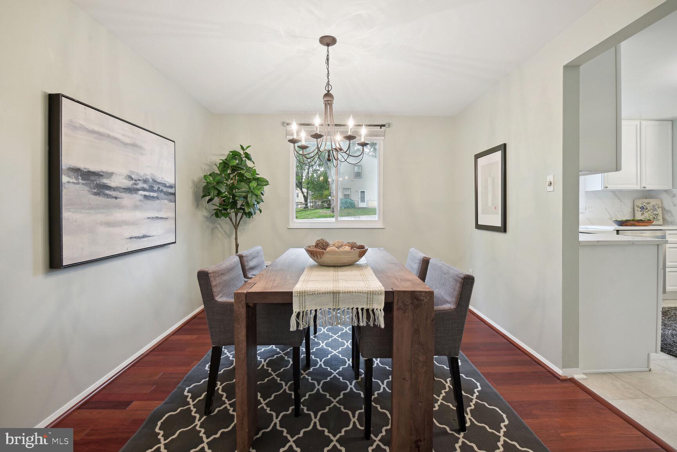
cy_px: 226
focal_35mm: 16
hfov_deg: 96.7
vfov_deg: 73.7
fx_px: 301
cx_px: 338
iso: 400
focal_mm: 16
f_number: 8
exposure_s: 1/6
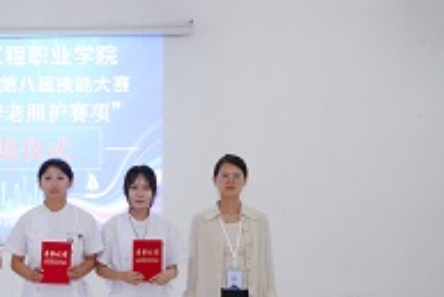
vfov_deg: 22.6
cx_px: 9
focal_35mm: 60
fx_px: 741
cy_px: 196
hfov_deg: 31.1
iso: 2500
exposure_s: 1/180
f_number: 4
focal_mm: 19.2
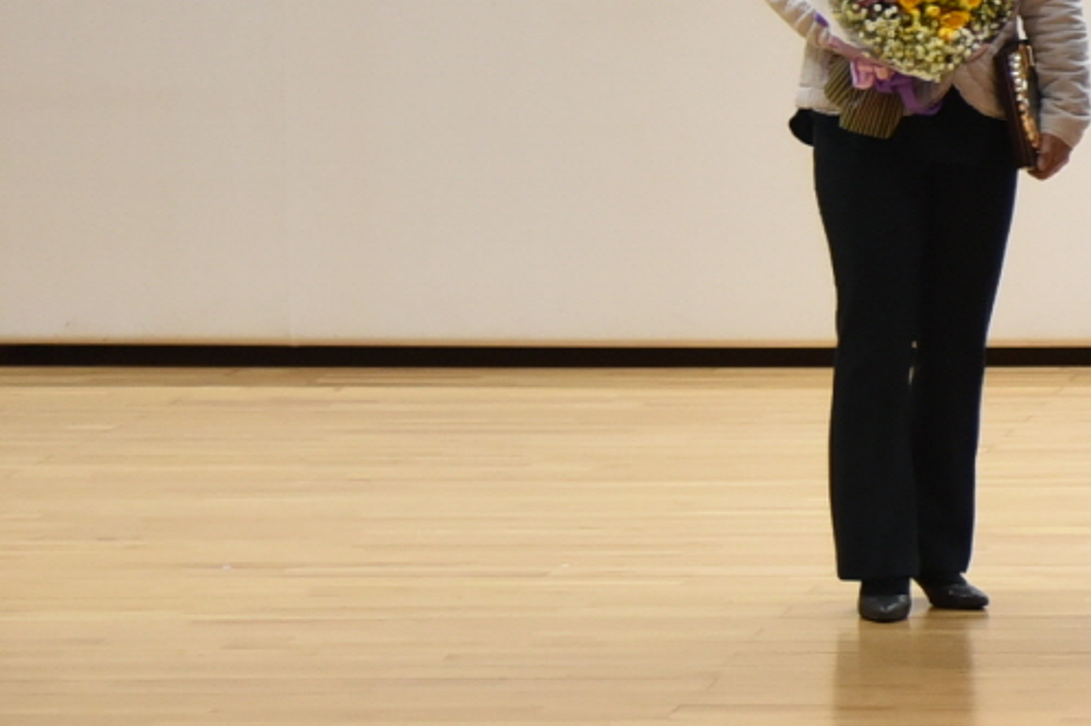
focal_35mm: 219
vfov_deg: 6.2
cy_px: -320
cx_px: 2228
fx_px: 6632
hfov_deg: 8.8
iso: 1000
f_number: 4
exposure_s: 1/125
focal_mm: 52
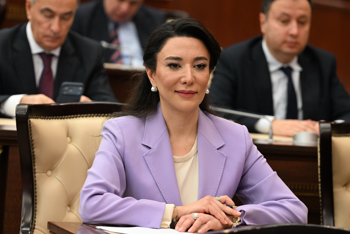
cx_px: 144
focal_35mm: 186
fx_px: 1808
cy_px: 126
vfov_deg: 7.4
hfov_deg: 11.1
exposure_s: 1/100
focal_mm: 155
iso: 2500
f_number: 4
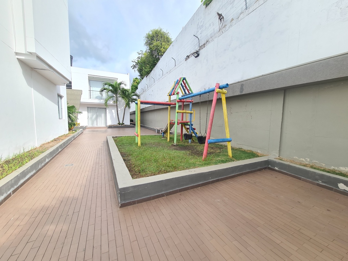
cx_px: 174
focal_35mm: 13
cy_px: 130
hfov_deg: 106.2
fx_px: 131
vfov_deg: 89.9
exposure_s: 1/694
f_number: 2.2
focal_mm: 2.2
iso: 50
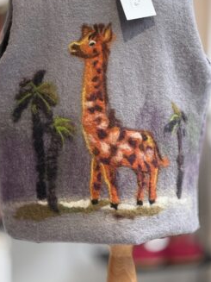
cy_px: 120
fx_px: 1195
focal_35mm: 147
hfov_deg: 10.1
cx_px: 94
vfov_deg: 13.4
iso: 250
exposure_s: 1/100
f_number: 2.8
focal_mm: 15.66
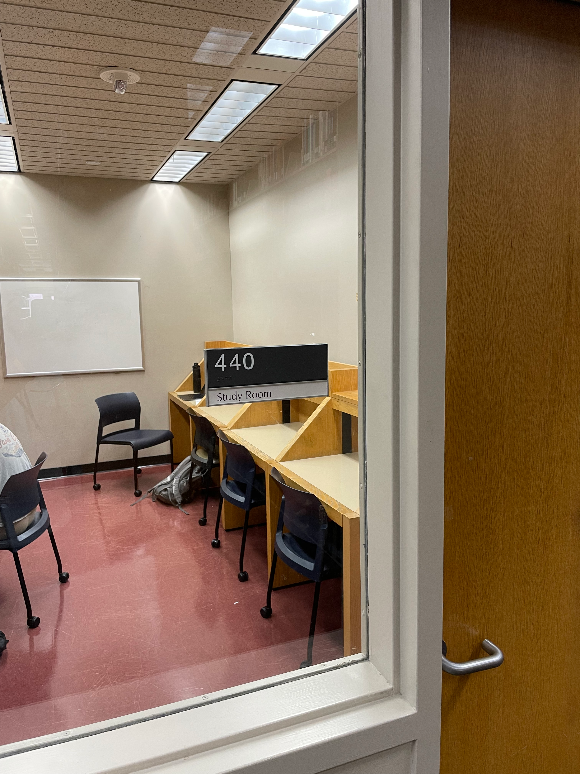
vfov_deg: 67.3
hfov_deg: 53.1
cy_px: 387
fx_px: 581
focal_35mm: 26
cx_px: 290
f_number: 1.6
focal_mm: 4.2
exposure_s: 1/45
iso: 80
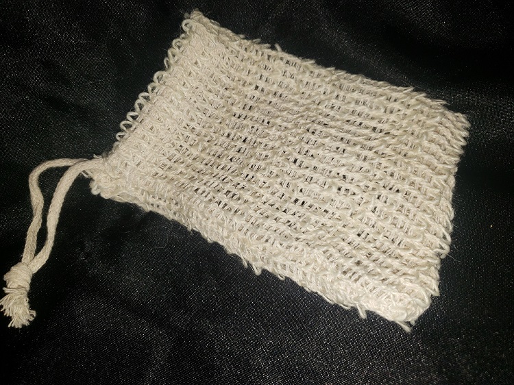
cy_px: 192
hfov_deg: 67.3
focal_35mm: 26
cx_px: 257
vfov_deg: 53.0
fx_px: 386
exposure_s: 1/468
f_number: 1.5
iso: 50
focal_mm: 4.3
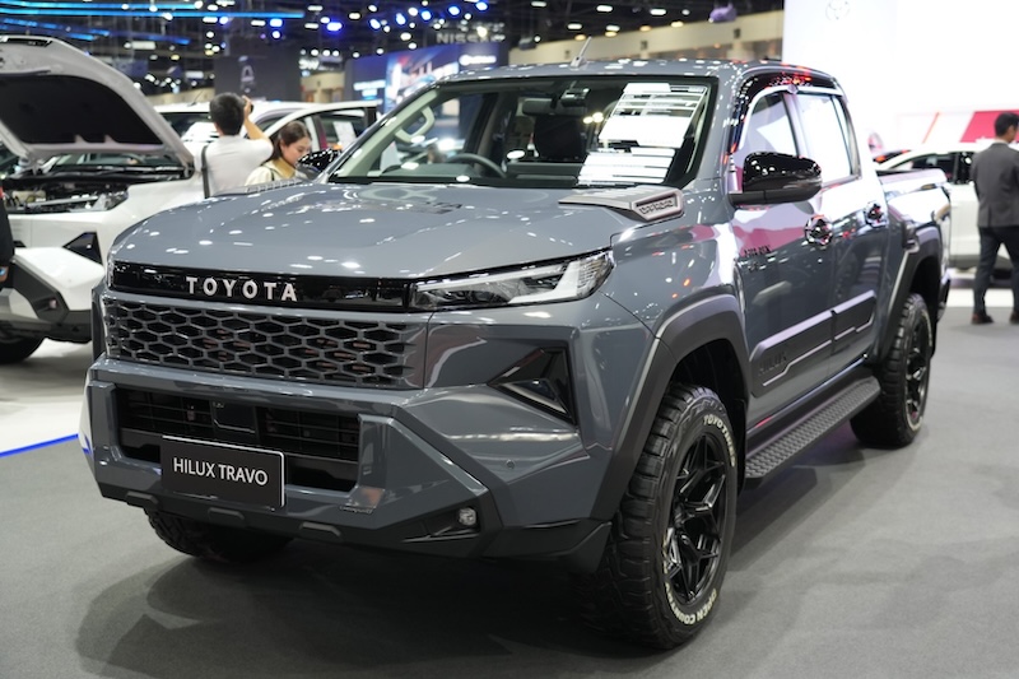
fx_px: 1217
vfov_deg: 31.2
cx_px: 510
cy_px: 340
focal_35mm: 43
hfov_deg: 45.4
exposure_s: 1/160
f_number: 4
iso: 1250
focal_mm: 43
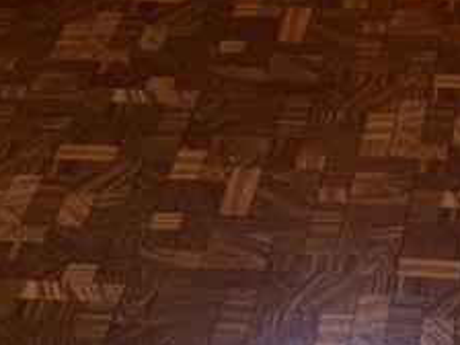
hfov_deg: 11.2
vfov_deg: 7.2
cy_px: -808
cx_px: 483
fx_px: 2312
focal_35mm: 174
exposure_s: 1/60
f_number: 1.6
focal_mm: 5.96
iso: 125
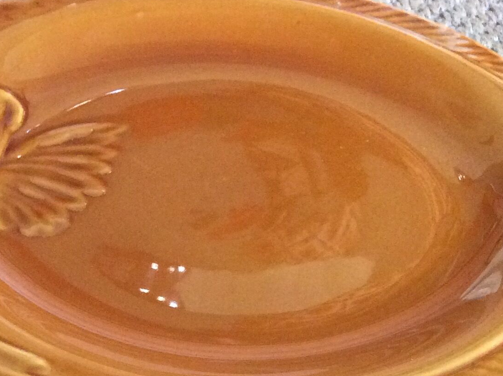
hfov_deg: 25.5
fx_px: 1103
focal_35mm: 76
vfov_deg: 18.9
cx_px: 158
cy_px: 368
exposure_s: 1/25
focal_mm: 3.3
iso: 320
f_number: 2.4
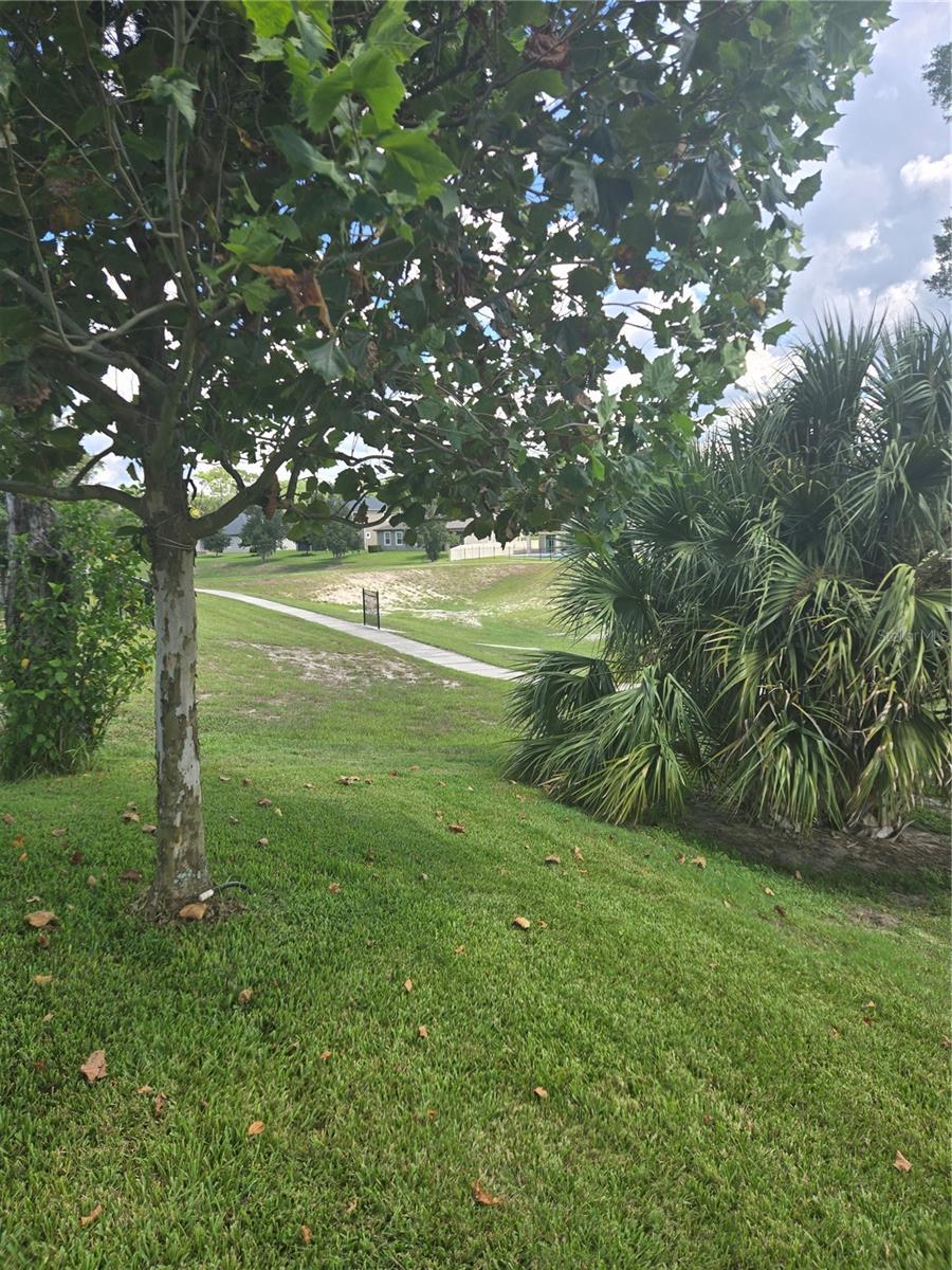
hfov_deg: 58.9
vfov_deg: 73.9
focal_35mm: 23
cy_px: 635
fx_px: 843
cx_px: 476
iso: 25
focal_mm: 5.4
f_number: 1.8
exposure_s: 1/692
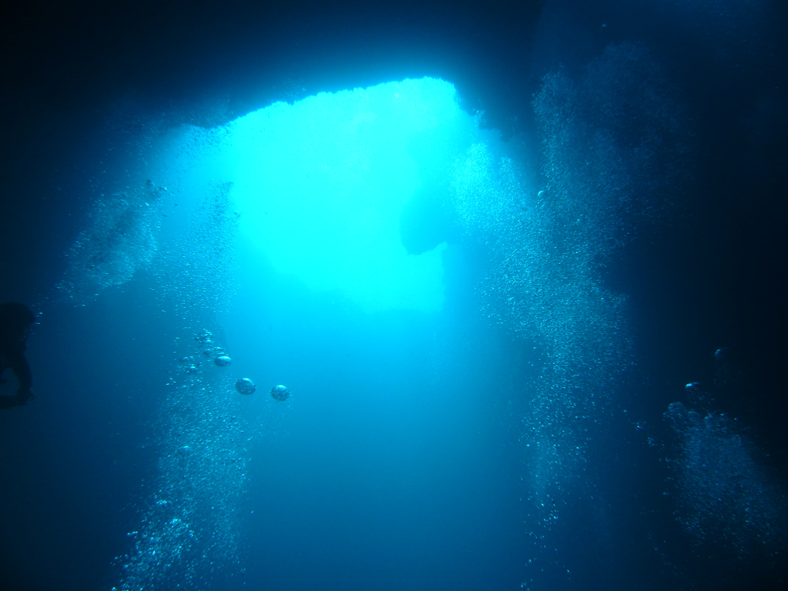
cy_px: 296
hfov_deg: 63.4
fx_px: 637
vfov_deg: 49.7
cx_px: 394
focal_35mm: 28
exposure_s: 1/500
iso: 100
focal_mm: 4.6
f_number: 2.8
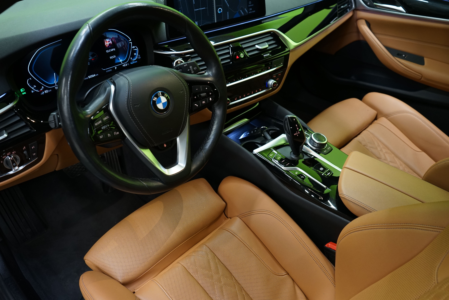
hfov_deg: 61.9
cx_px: 224
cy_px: 150
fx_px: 374
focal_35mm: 30
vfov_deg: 43.6
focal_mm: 30
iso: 1250
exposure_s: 1/20
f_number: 5
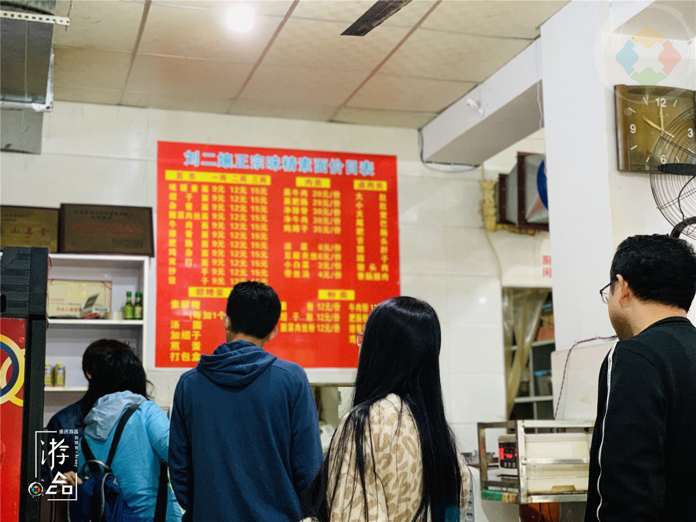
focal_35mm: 52
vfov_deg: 28.0
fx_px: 1046
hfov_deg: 36.8
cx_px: 348
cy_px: 261
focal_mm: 6
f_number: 2.4
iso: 320
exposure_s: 1/60
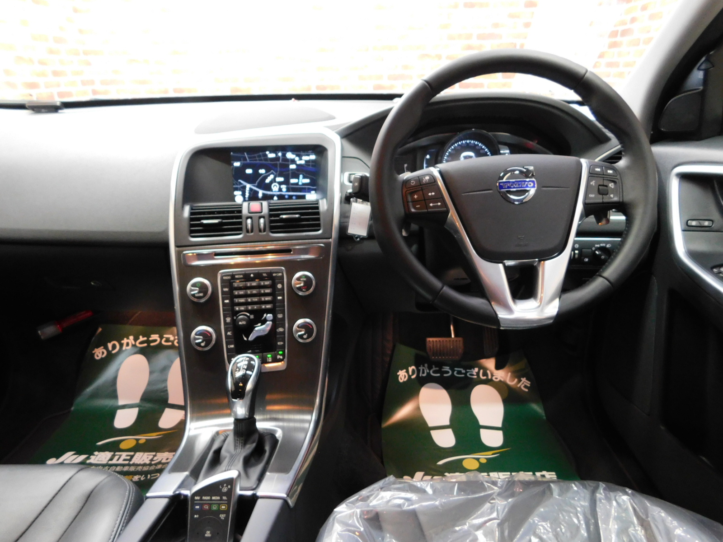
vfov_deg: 58.9
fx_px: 480
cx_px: 362
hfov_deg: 73.9
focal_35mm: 23
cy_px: 271
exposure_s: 1/10
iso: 400
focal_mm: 4
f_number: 3
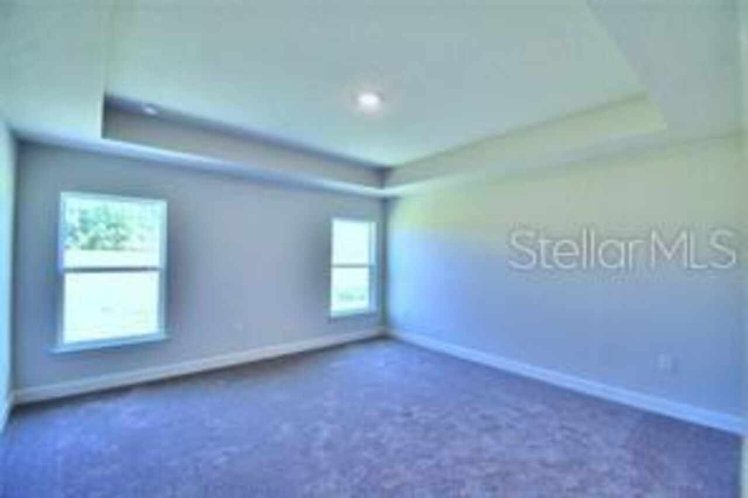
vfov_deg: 77.3
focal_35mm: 15
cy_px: 249
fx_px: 311
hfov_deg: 100.4
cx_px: 374
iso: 400
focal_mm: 10
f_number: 4.5
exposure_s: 1/125
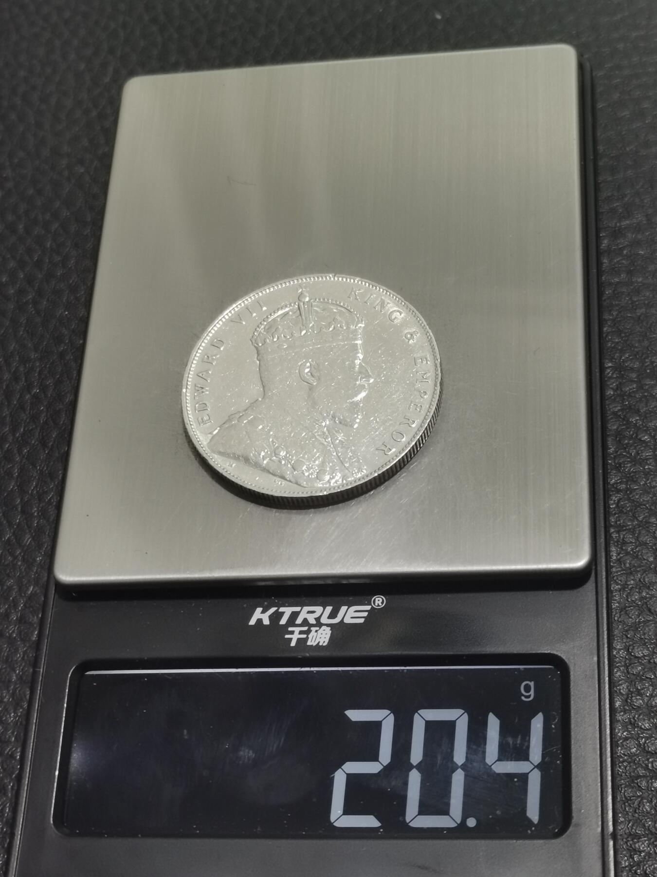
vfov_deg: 29.4
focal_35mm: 66
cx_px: 328
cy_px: 438
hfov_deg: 22.3
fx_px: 1670
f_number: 1.8
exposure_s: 1/100
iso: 64
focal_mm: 5.58
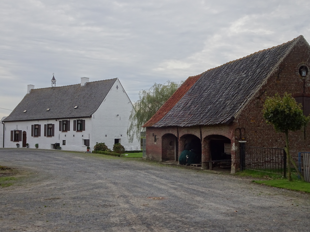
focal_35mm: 41
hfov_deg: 45.8
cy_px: 116
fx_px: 367
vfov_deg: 35.1
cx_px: 155
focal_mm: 7.05
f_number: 4
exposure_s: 1/125
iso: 80
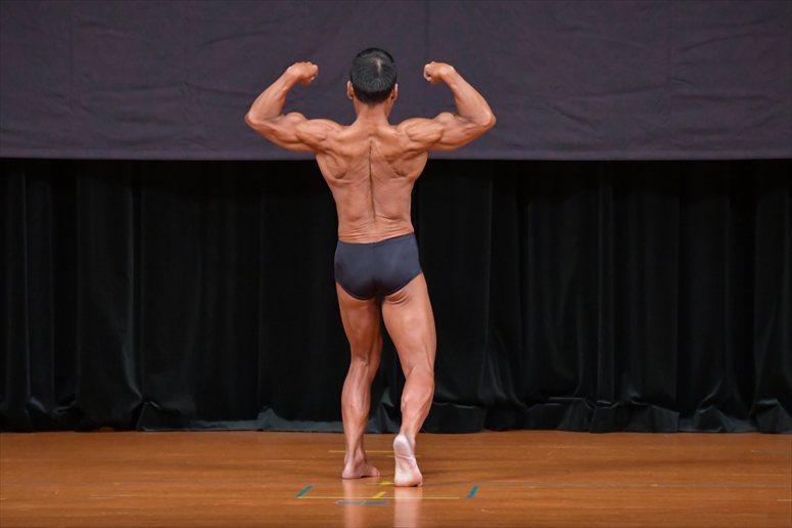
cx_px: 396
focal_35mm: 300
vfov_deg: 4.6
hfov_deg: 6.9
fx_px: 6597
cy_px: 264
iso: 5000
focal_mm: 200
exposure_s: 1/400
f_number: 5.6
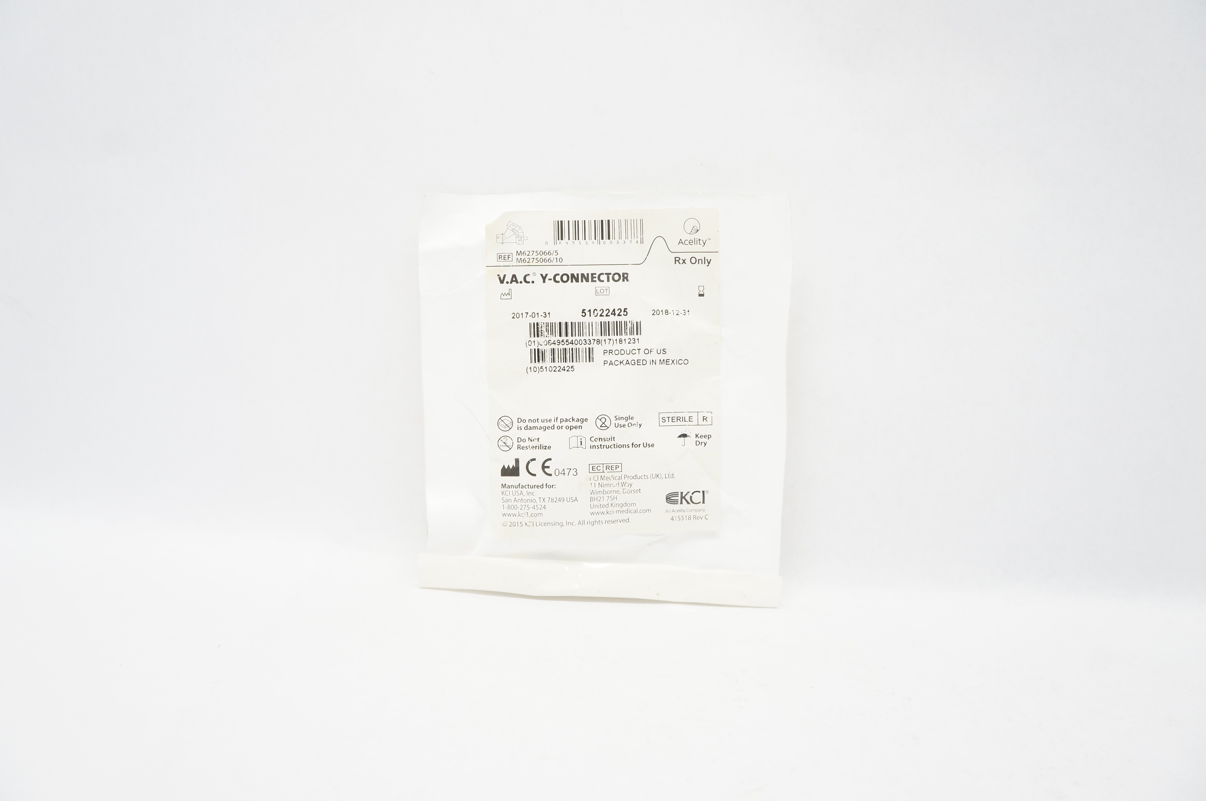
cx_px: 603
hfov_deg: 67.4
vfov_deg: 47.8
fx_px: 904
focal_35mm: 27
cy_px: 400
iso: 800
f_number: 6.3
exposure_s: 1/50
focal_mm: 18
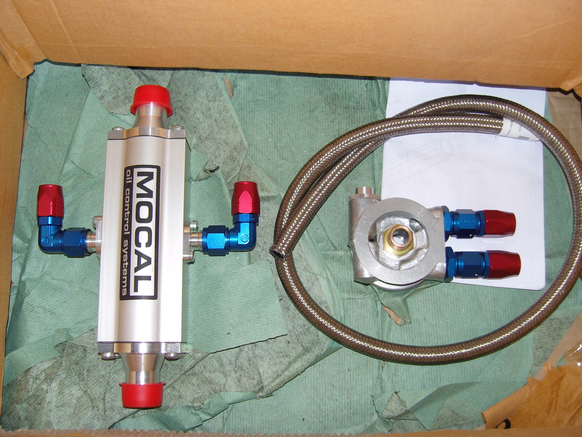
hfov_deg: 54.0
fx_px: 572
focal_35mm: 34
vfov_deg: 41.8
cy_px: 218
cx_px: 291
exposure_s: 1/40
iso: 100
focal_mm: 7.3
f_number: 2.8
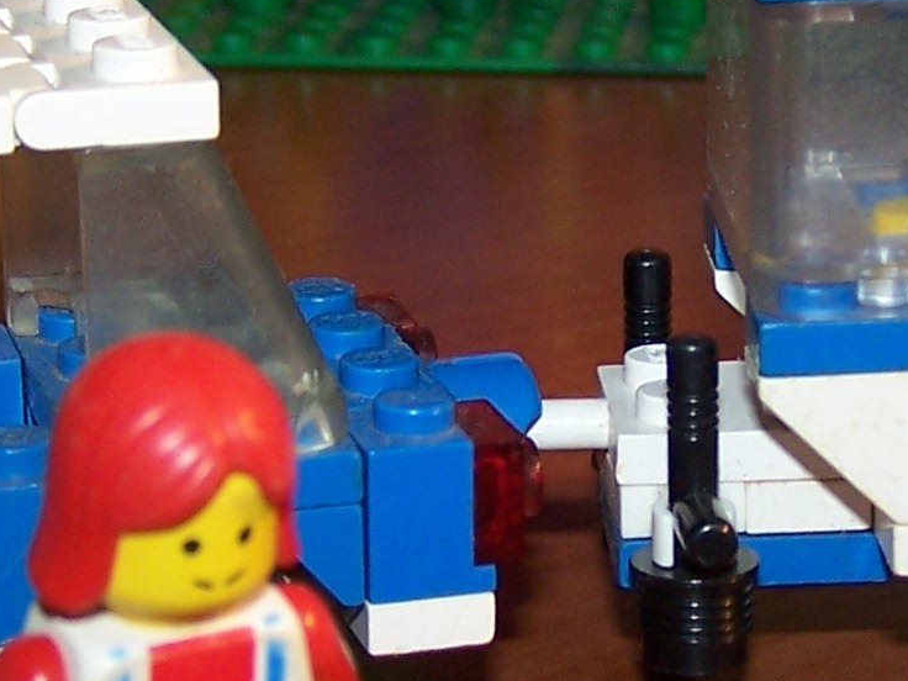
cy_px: 503
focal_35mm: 133
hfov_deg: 14.8
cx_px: 646
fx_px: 3489
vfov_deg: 11.1
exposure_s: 1/15
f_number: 2.8
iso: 80
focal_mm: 6.3
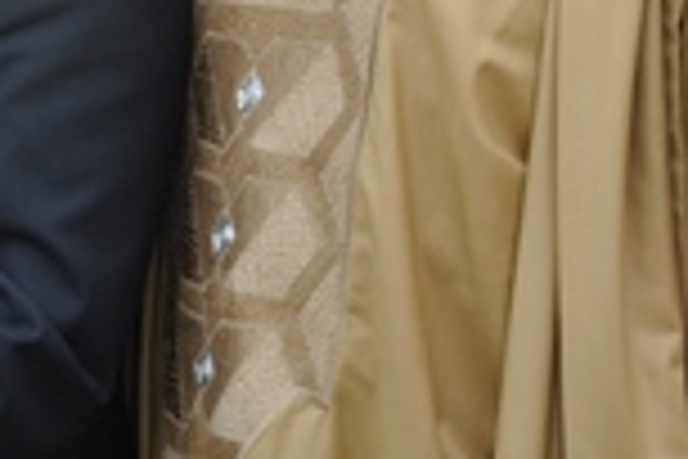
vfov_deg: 8.3
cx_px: -236
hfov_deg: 12.1
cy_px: -36
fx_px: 3153
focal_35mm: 165
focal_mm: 32
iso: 640
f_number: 9
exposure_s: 1/200
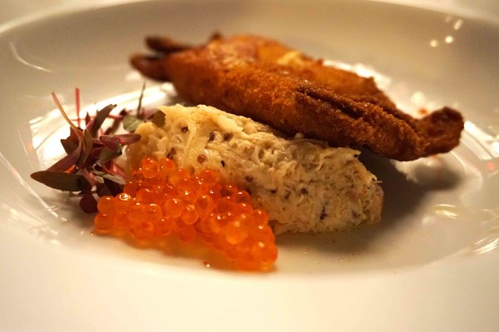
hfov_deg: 51.3
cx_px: 250
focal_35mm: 38
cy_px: 166
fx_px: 519
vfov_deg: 35.4
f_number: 4.5
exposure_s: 1/50
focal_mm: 25
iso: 3200
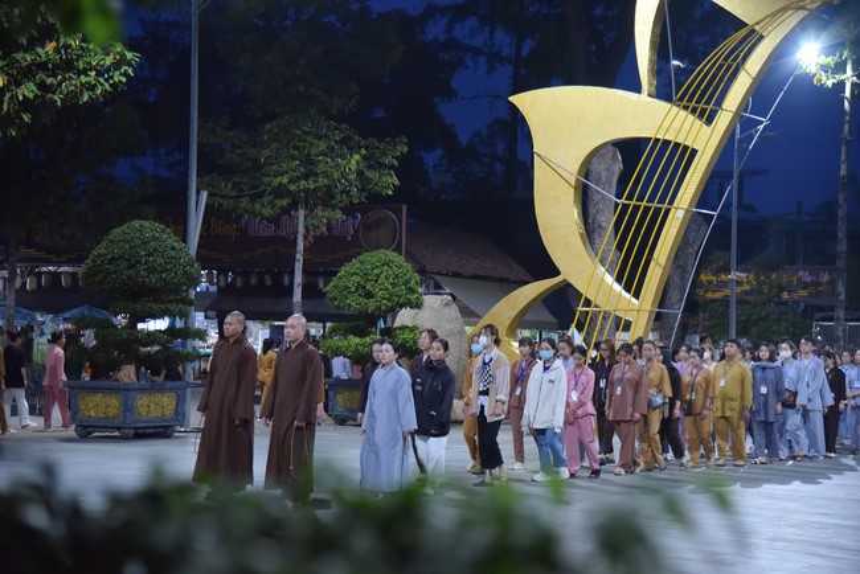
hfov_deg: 28.8
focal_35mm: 70
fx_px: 1673
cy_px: 287
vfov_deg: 19.5
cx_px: 430
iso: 2500
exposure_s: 1/60
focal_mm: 70
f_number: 4
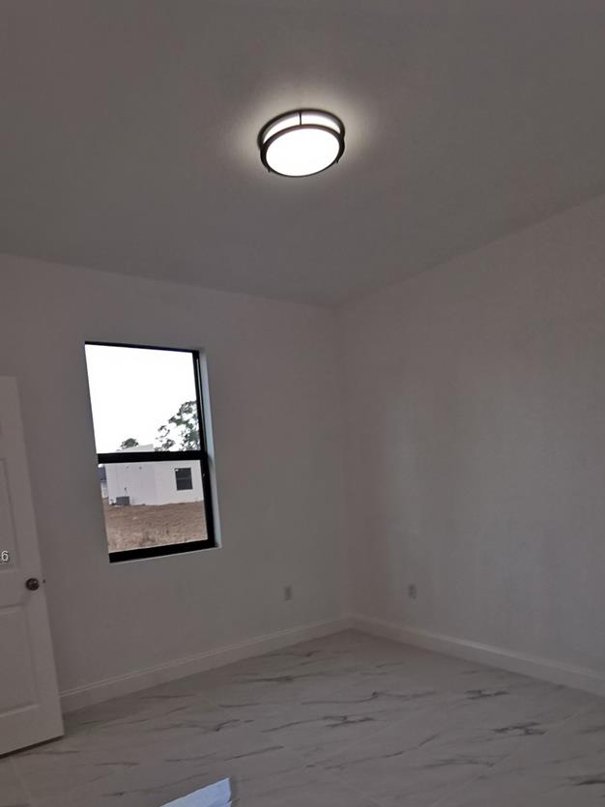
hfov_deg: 58.7
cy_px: 558
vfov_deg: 71.1
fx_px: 536
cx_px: 265
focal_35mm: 23
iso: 125
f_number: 2.2
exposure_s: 1/120
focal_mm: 2.35
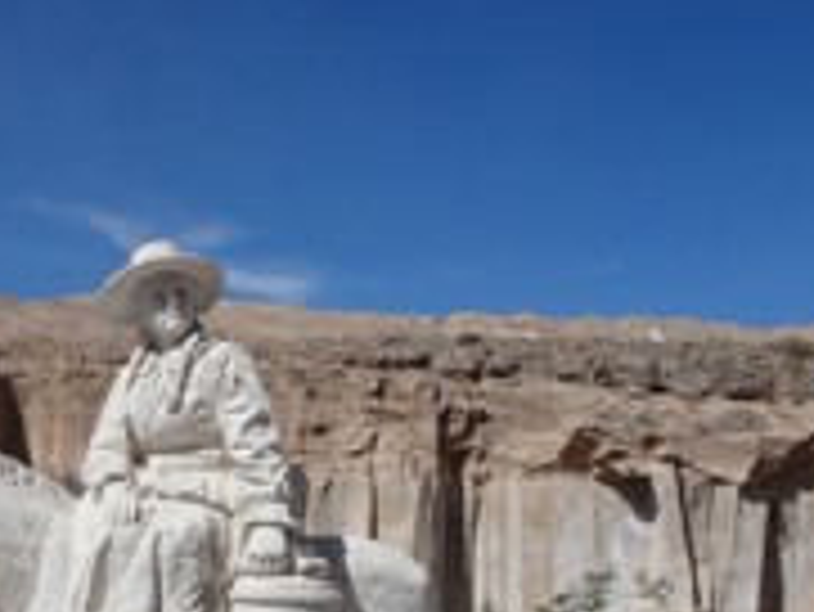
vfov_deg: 26.4
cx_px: 198
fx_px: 1247
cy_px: 585
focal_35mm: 53
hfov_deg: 35.3
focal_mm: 4.1
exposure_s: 1/2000
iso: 80
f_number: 3.5
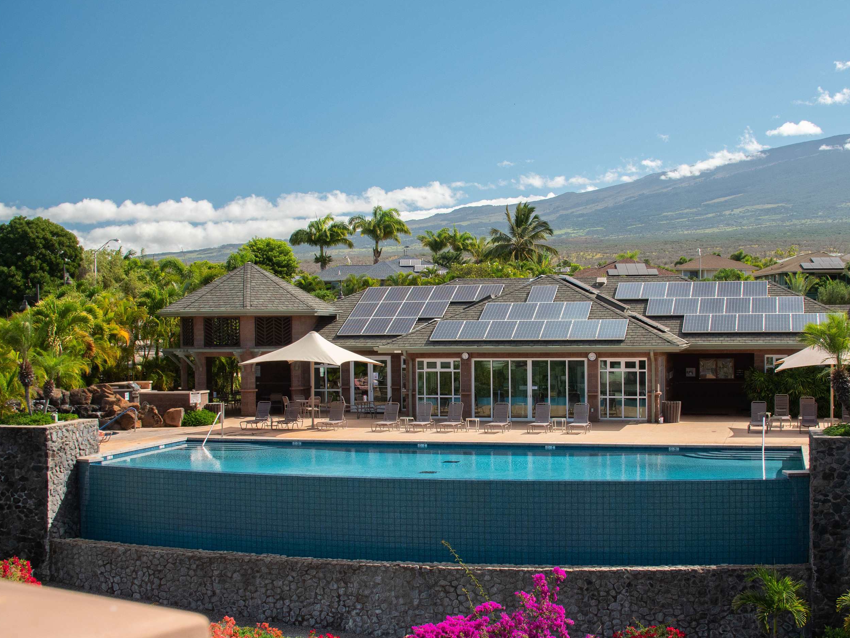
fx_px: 1203
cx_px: 500
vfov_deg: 29.6
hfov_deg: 38.8
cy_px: 362
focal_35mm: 49
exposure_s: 1/400
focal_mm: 20
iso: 400
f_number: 5.6
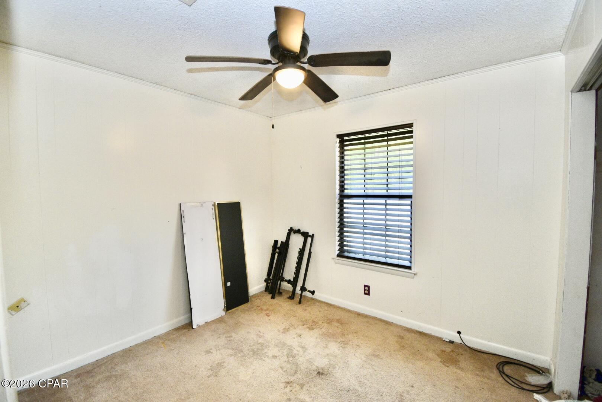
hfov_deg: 100.4
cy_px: 201
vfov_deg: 77.3
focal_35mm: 15
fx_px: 251
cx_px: 301
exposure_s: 1/125
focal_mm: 10
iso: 1100
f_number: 4.5
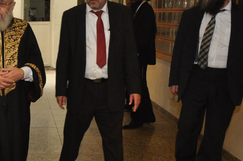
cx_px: 3
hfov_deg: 26.7
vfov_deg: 18.9
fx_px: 485
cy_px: 94
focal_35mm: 72
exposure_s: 1/60
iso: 1250
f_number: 11
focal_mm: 22
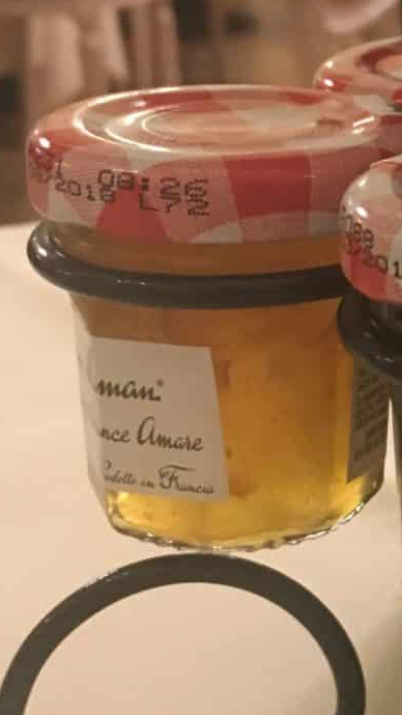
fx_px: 1666
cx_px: 569
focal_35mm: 88
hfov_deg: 13.1
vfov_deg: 24.0
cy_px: 211
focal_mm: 4.15
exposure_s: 1/20
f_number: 2.2
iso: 200
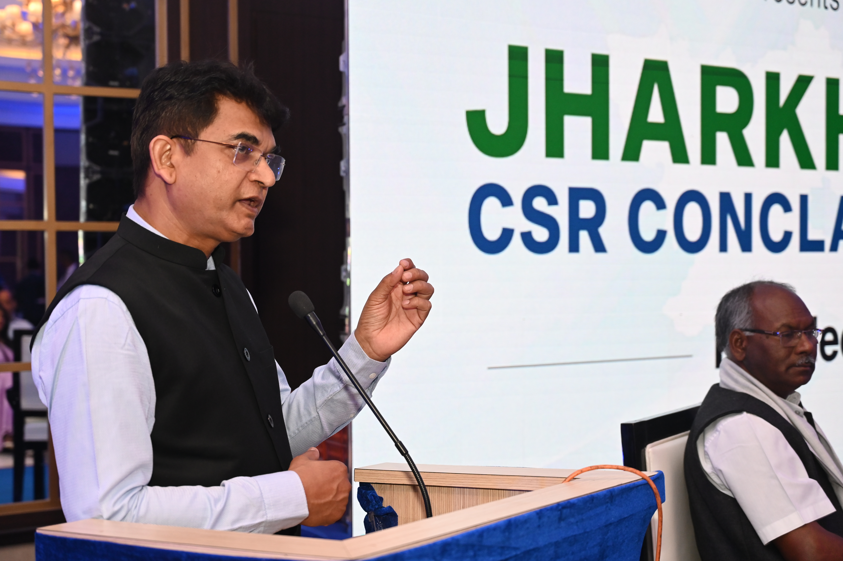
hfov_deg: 39.6
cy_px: 280
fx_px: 1170
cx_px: 422
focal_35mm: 50
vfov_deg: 27.0
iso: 2000
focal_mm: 50
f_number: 4
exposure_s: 1/160
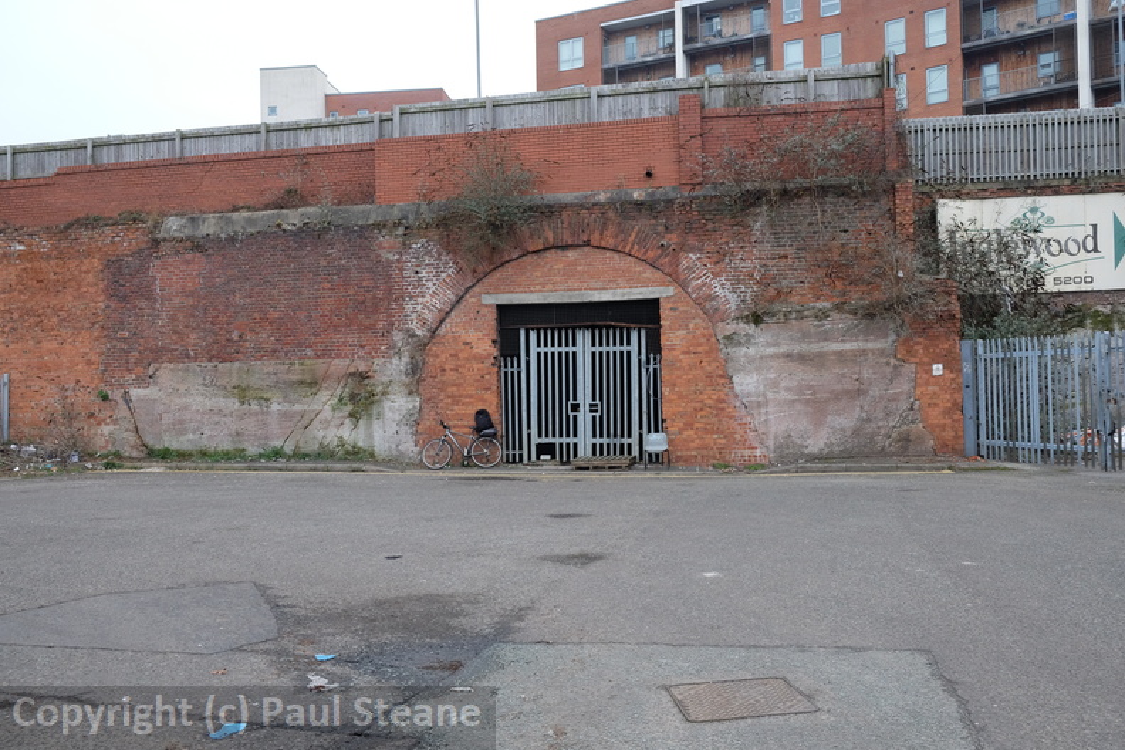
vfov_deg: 42.3
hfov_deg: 60.3
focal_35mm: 31
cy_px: 375
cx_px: 562
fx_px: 969
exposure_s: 1/125
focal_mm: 20.5
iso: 1000
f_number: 5.6
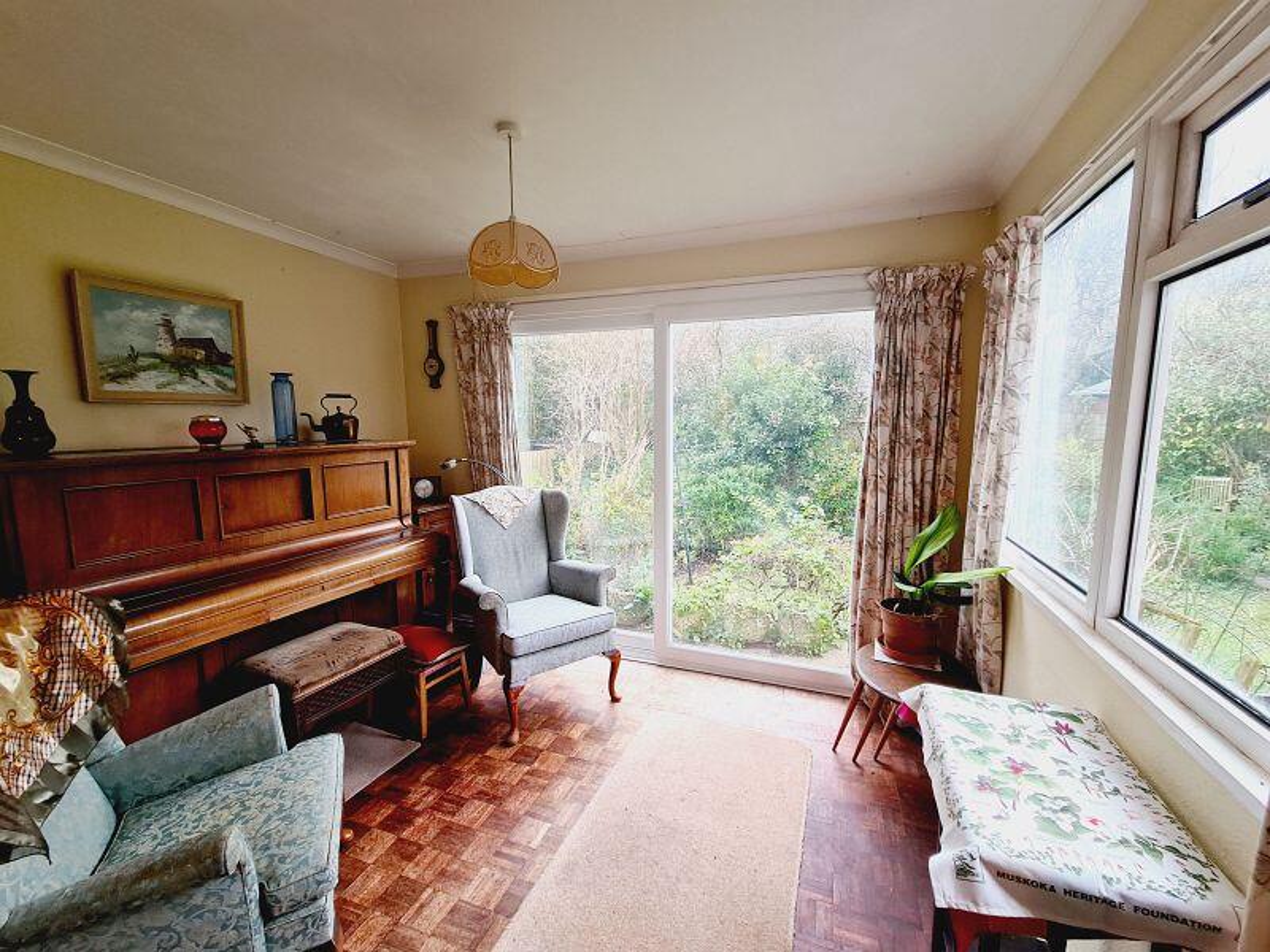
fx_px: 477
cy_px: 476
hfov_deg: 106.2
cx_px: 635
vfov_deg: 89.9
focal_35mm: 13
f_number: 2.2
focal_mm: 2.2
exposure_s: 1/50
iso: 125
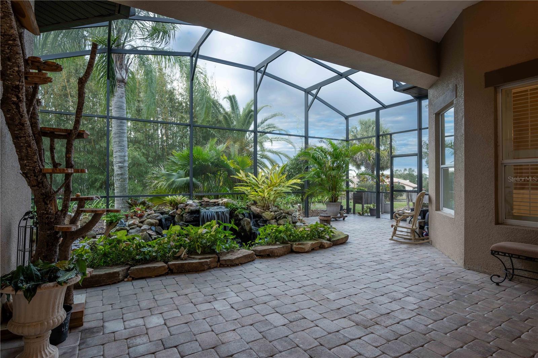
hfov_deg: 86.9
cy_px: 179
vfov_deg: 64.5
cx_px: 269
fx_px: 284
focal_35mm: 19
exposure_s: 1/80
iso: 200
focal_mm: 19
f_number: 8
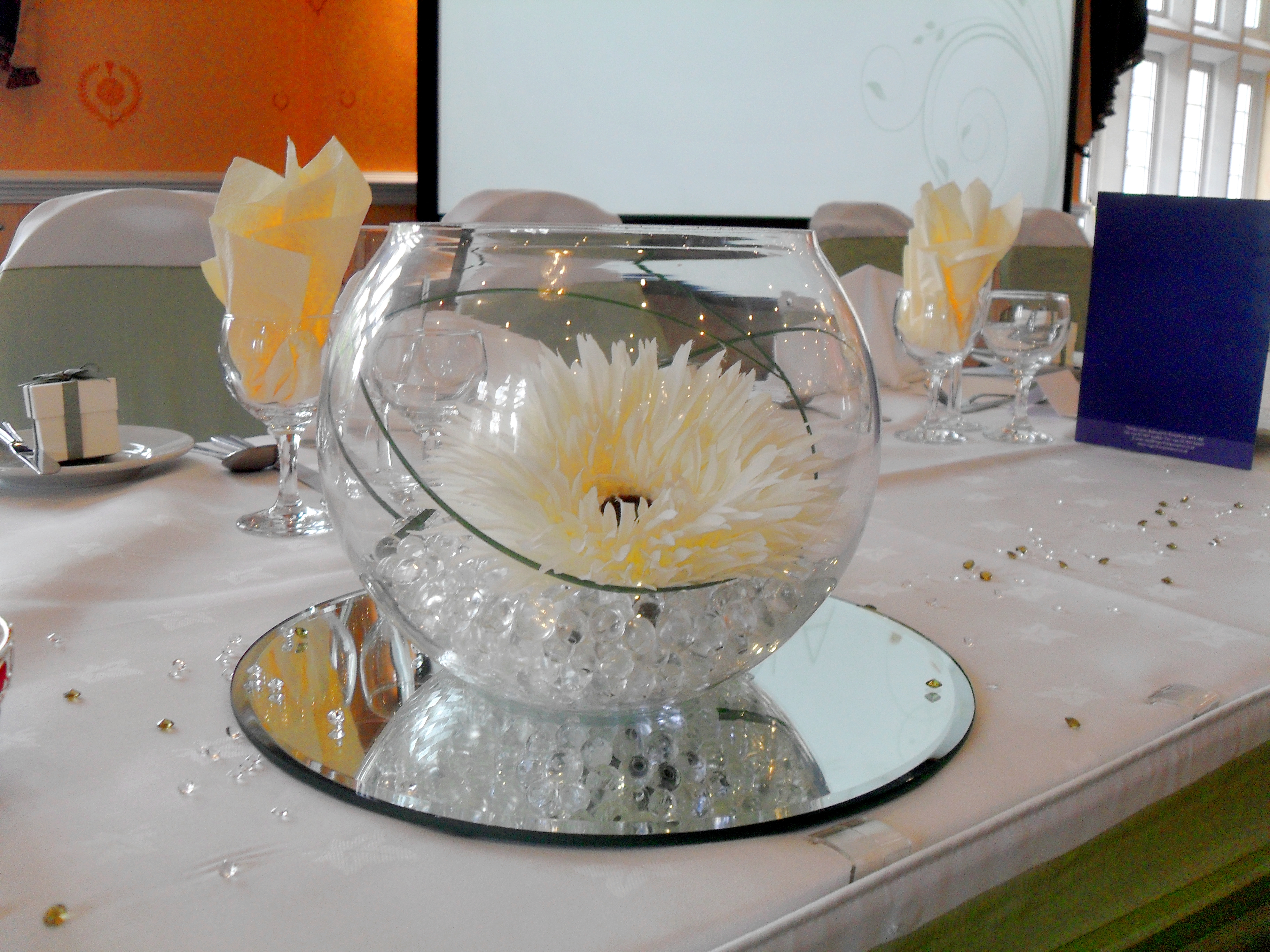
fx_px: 1284
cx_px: 635
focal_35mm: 35
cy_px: 476
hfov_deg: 52.6
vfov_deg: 40.7
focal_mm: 6.2
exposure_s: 1/45
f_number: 2.8
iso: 120
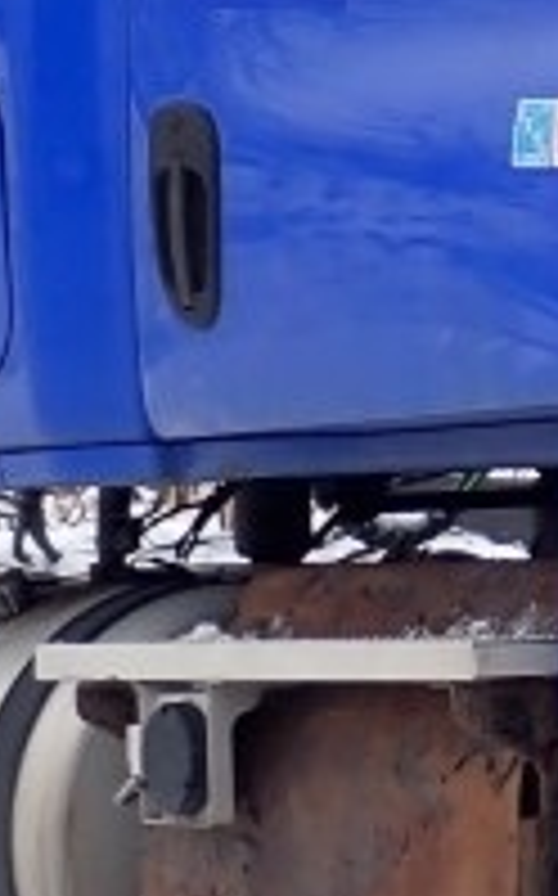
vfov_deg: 8.7
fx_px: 5852
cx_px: 1012
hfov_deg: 5.4
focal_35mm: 240
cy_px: -5
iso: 100
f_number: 4
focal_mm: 7.84
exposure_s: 1/200
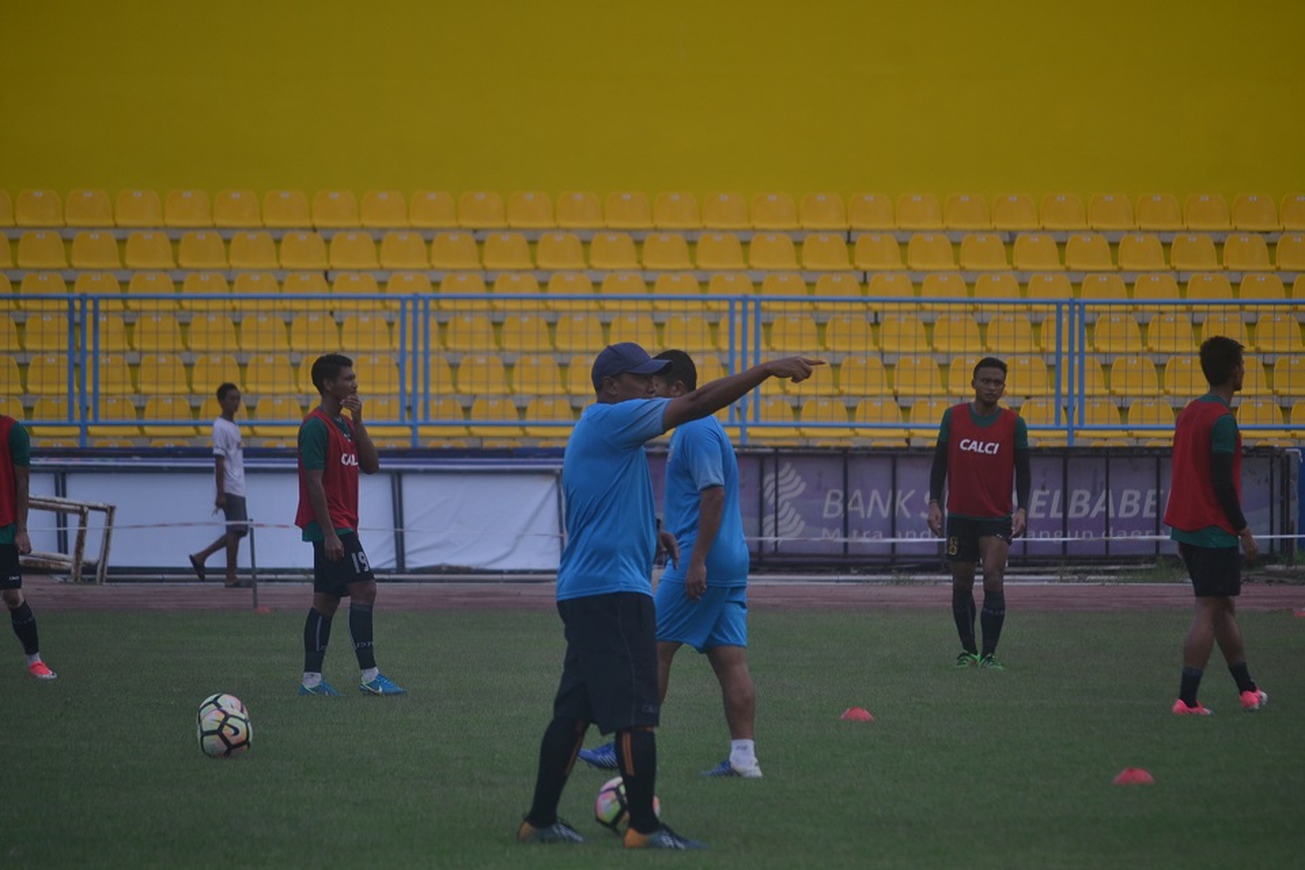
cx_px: 652
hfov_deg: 7.6
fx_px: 9787
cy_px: 435
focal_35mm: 270
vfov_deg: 5.1
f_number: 5.6
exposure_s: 1/500
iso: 220
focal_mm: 180
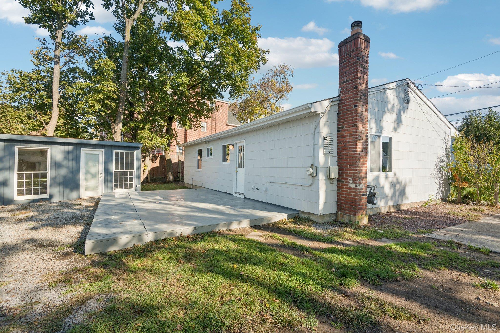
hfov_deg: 96.7
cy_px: 166
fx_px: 222
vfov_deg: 73.7
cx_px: 250
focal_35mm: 16
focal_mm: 16
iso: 125
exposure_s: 1/125
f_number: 8
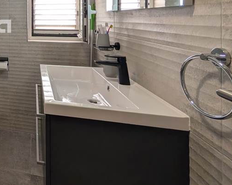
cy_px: 16
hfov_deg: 44.6
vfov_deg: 46.1
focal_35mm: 28
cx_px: -31
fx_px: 192
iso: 66
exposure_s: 1/66.8
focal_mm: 2.02
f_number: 1.7
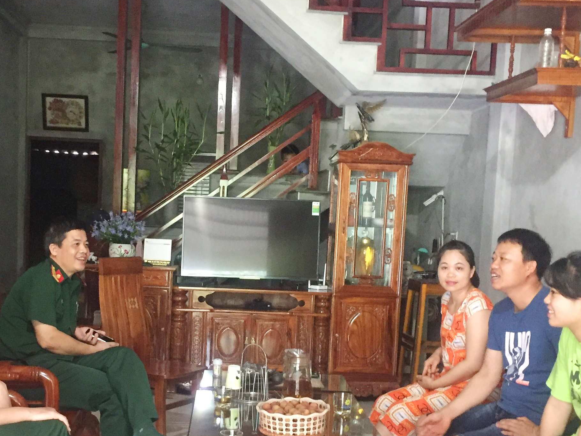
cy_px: 294
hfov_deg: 36.8
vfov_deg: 27.8
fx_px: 873
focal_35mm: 52
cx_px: 250
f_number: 2.2
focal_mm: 4.15
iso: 250
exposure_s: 1/17
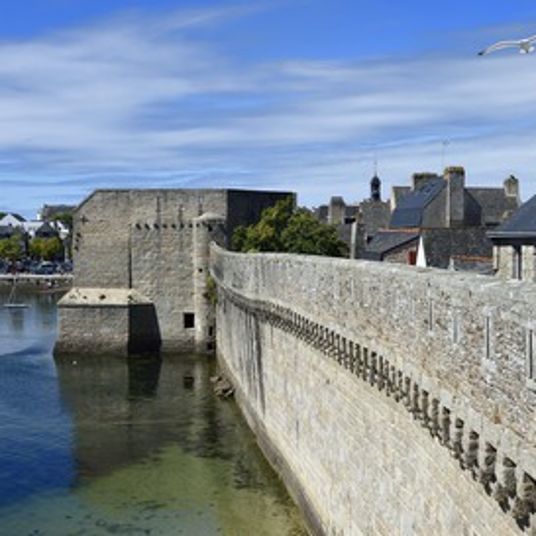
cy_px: 267
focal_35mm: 55
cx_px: 318
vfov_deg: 31.1
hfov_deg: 31.0
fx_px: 964
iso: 200
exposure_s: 1/640
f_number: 8
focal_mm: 42
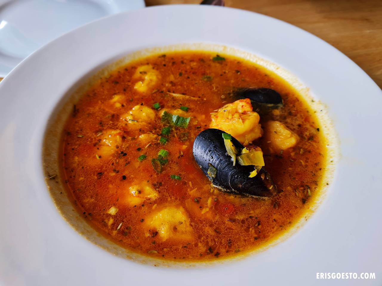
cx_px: 191
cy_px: 143
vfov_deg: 53.1
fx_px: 287
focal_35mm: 26
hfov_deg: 67.3
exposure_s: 1/100
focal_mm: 5.4
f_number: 1.8
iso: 50
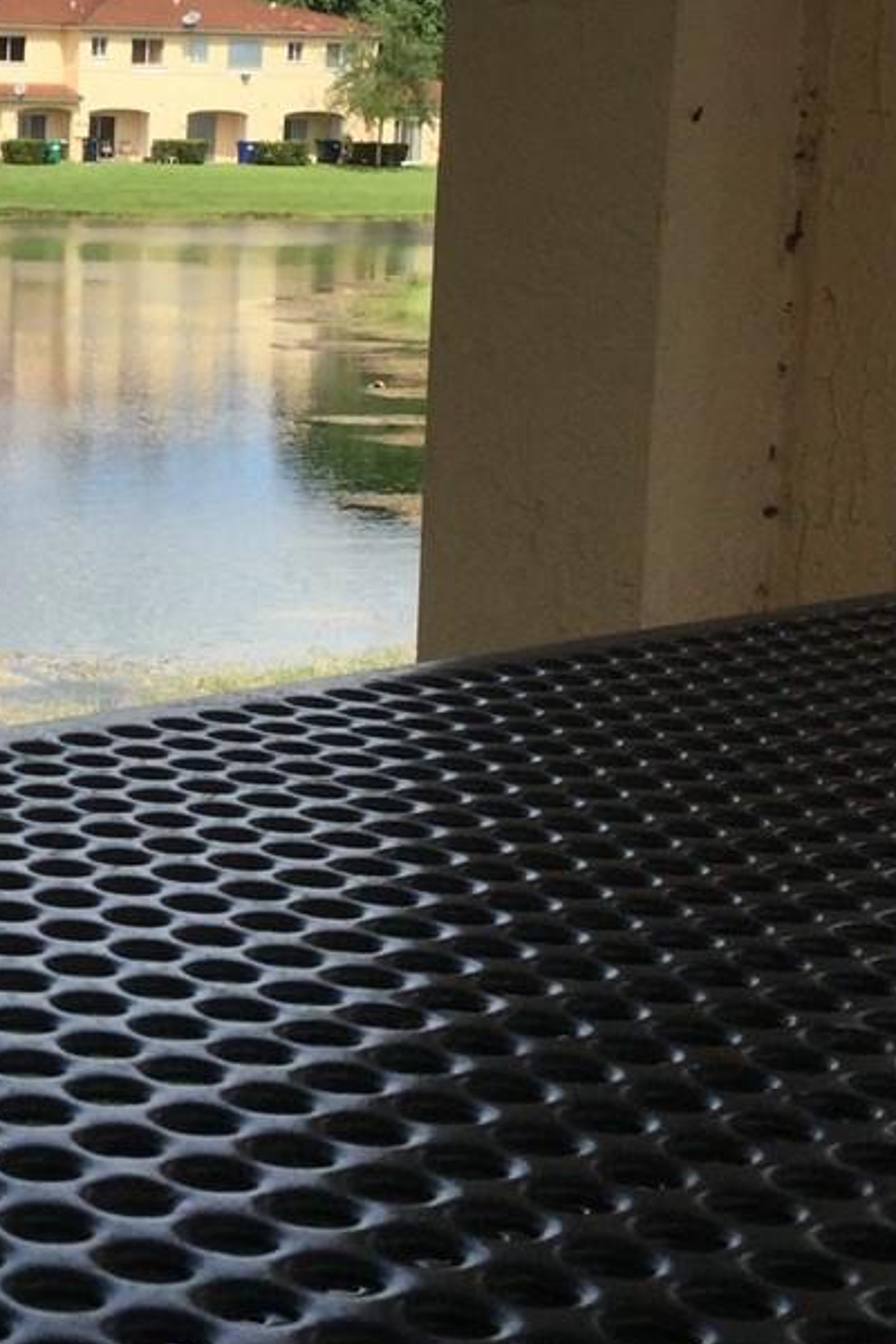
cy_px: 551
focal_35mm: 86
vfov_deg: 23.6
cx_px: -370
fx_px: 3210
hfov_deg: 14.9
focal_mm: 3.3
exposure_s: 1/1431
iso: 25
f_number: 2.4
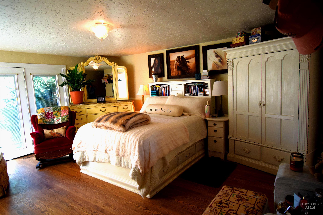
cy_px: 108
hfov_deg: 81.2
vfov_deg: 59.5
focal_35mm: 21
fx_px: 188
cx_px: 162
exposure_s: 1/60
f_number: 5
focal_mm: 14
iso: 1800
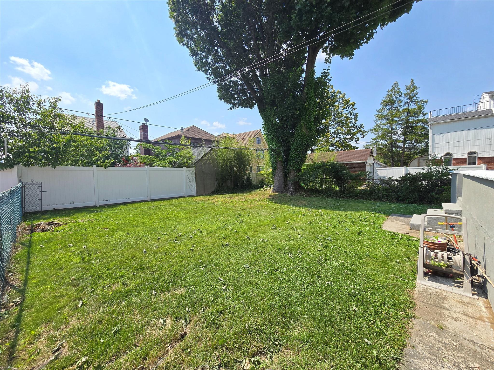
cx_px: 247
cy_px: 185
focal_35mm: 13
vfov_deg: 89.9
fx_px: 186
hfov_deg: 106.2
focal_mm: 2.2
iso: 50
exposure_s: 1/1325
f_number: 2.2
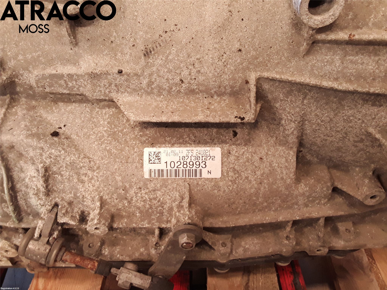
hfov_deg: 63.4
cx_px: 194
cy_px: 145
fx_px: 313
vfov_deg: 49.7
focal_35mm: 28
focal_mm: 2.91
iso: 100
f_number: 1.9
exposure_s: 1/33
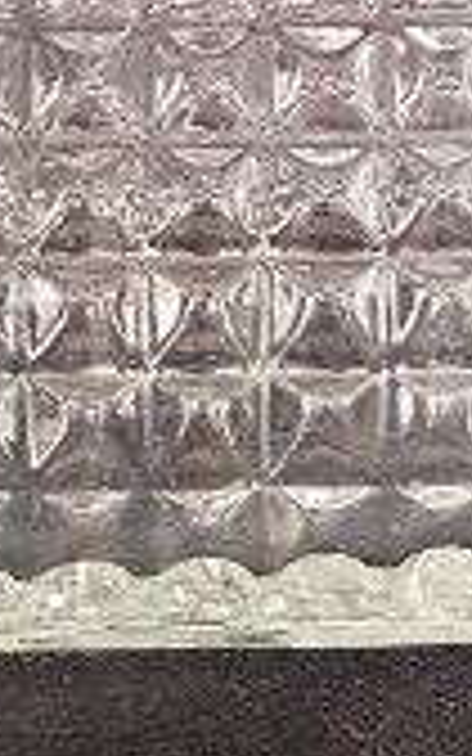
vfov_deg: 13.7
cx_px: 494
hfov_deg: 9.8
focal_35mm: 132
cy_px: -716
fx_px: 2717
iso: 200
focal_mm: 4.2
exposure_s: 1/50
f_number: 1.7
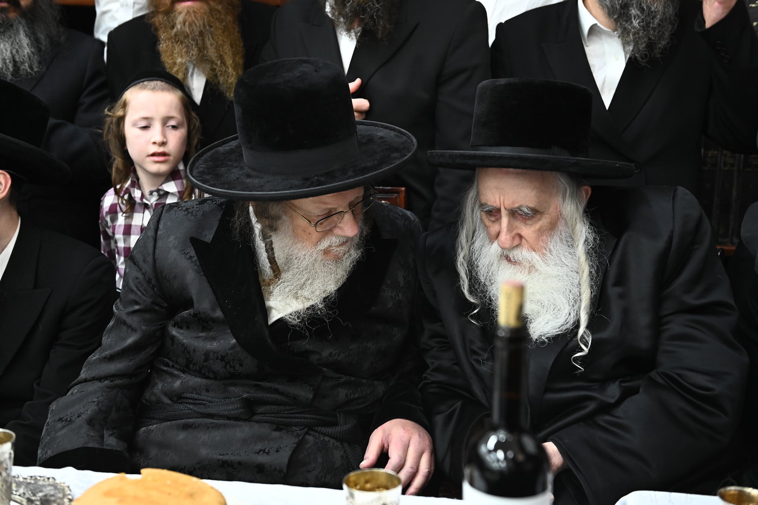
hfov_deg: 44.5
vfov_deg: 30.5
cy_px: 252
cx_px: 379
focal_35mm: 44
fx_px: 926
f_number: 3.5
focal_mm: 44
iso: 2000
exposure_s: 1/200
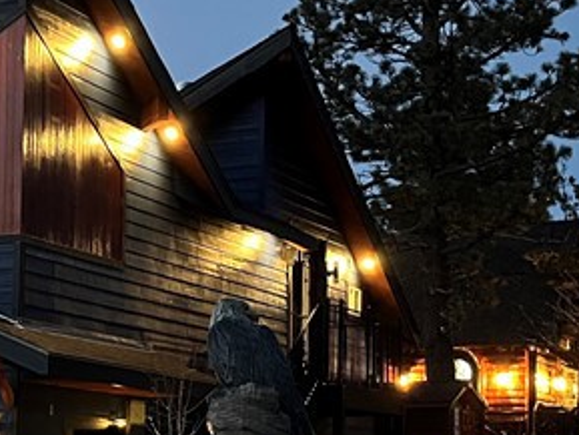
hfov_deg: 20.4
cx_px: -36
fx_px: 1539
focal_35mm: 92
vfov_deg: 15.9
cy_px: 369
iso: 1000
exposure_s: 1/30
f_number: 1.6
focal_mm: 5.1
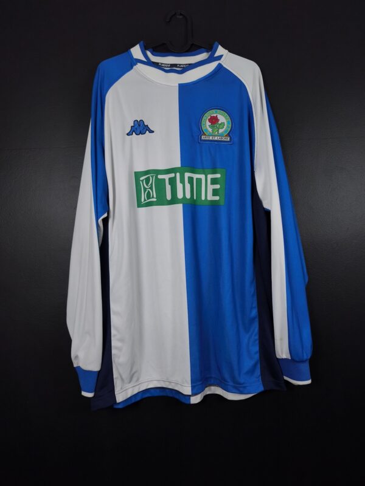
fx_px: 323
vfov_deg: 73.9
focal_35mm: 23
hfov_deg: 58.9
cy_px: 243
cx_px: 182
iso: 320
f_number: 1.6
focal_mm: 6.57
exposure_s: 1/160
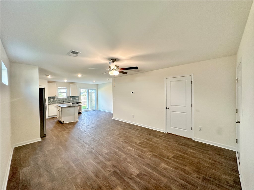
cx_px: 127
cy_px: 95
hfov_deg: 102.1
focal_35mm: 14
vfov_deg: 85.7
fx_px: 103
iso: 200
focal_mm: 2.22
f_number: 2.2
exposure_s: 1/120
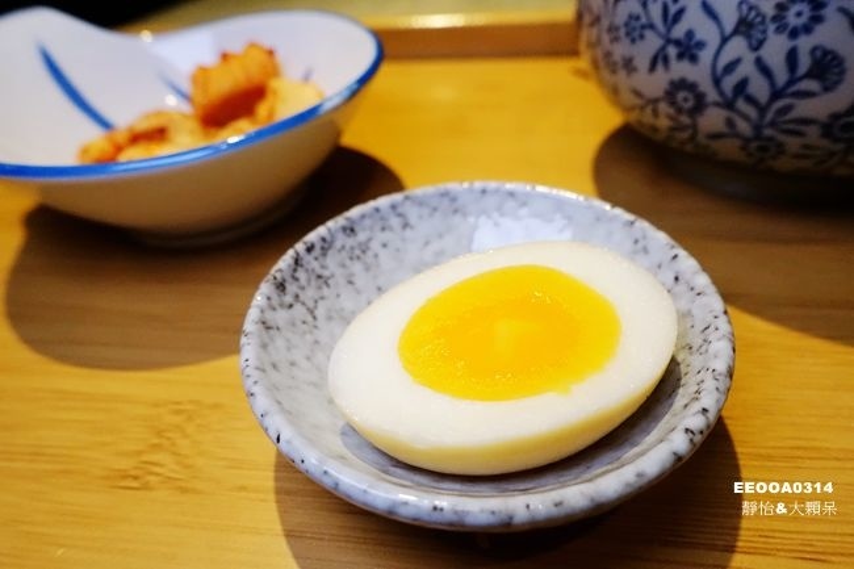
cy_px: 284
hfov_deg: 73.8
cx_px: 427
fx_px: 569
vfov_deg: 53.1
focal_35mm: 24
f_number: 3.5
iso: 3200
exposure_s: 1/250
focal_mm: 8.8
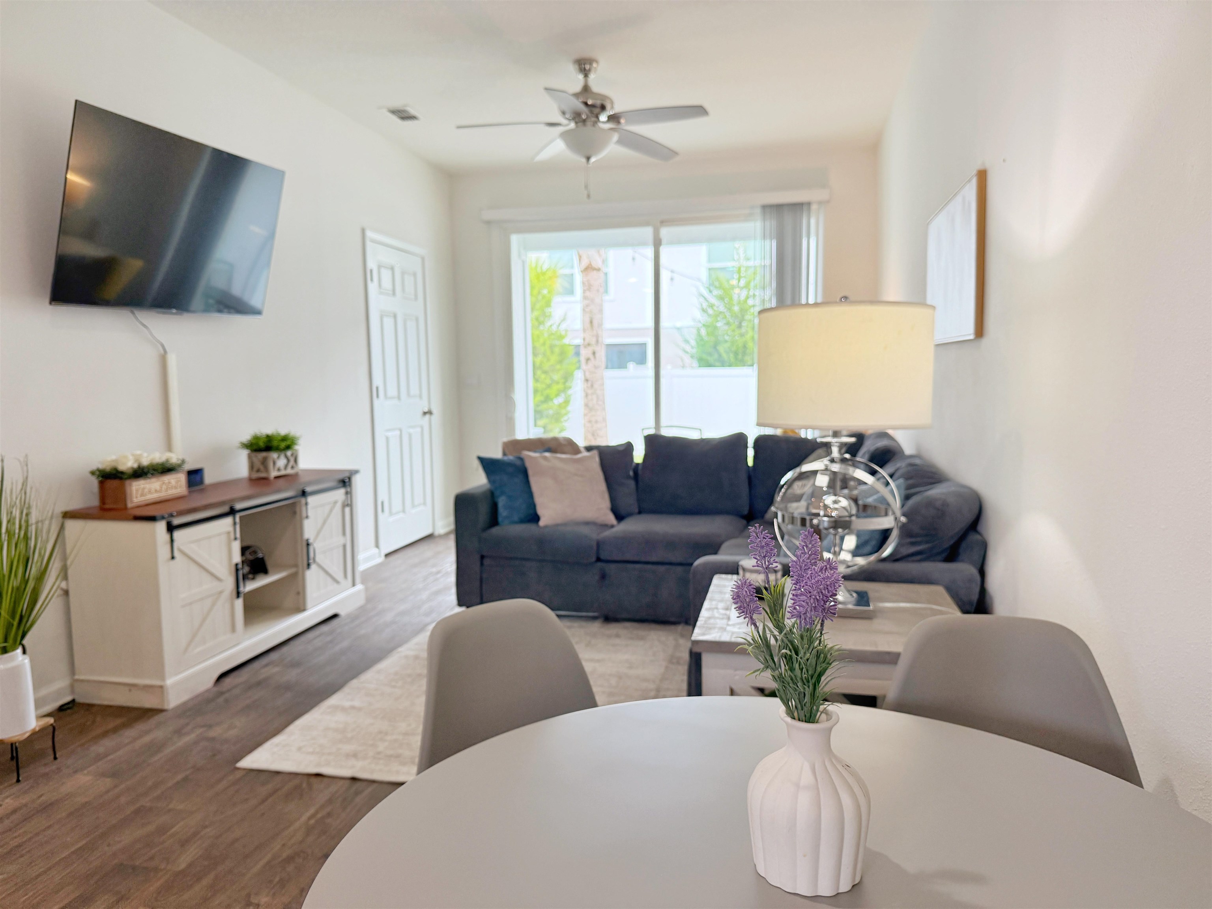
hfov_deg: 71.6
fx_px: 840
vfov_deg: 56.8
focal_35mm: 24
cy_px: 454
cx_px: 606
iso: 200
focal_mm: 6.76
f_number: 1.78
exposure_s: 1/140
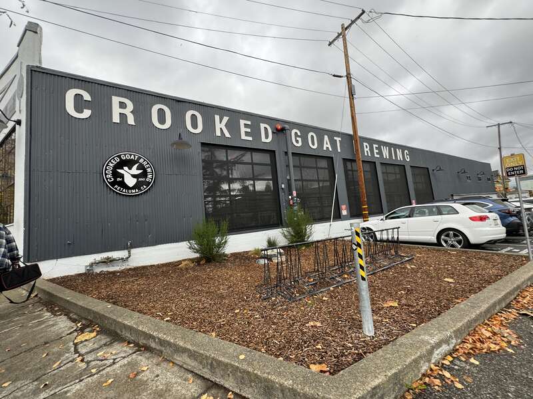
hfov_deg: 102.1
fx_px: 216
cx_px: 266
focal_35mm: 14
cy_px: 200
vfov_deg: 85.7
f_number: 2.2
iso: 40
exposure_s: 1/185
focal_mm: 2.22
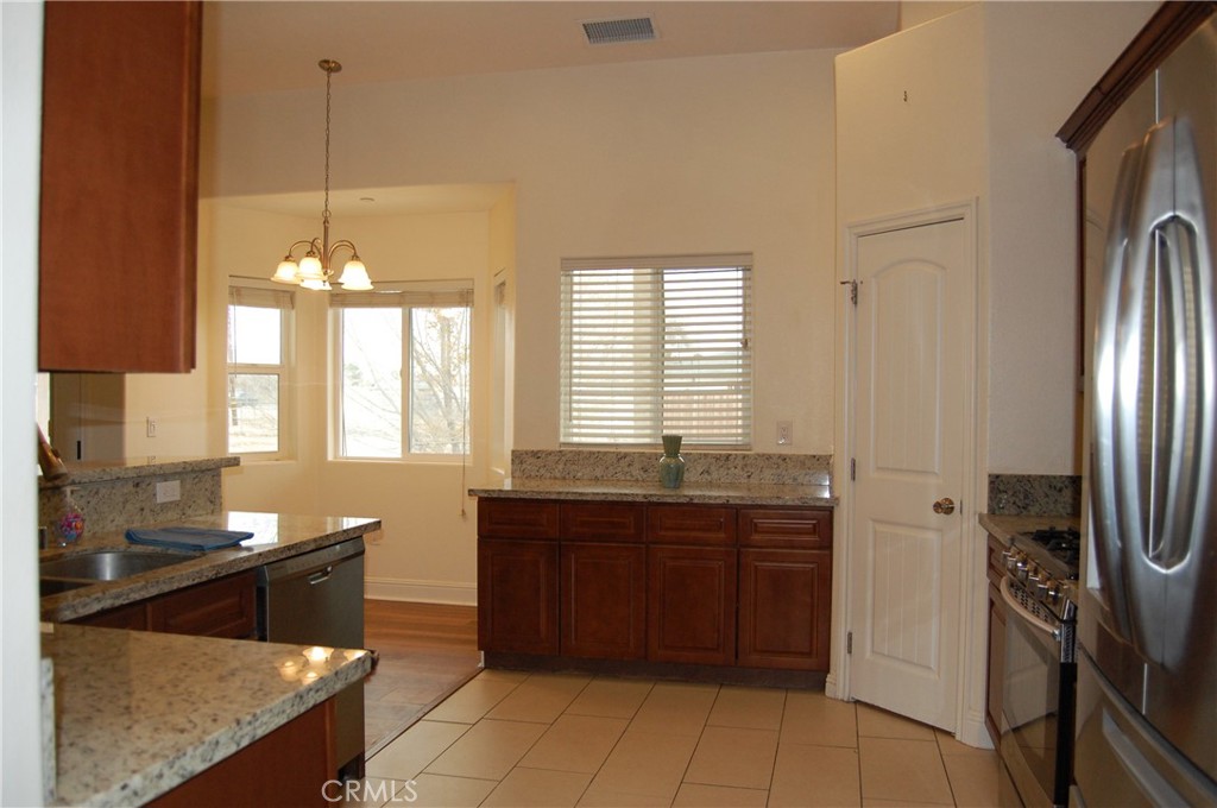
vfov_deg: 47.8
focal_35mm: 27
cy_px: 404
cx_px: 608
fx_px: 912
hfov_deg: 67.4
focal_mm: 18
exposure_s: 1/320
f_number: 4
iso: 800
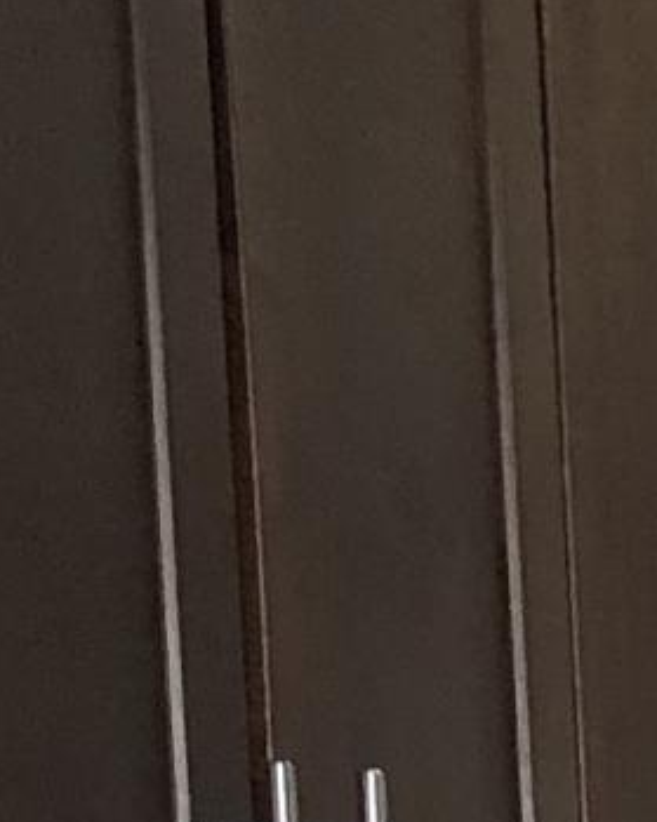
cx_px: 1987
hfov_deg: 6.1
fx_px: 5714
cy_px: 2075
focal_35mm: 235
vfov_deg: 7.6
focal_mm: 3.99
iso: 40
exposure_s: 1/24
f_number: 1.8
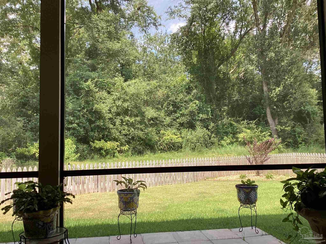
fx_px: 292
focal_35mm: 31
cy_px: 122
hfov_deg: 58.4
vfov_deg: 45.4
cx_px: 163
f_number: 2.4
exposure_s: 1/181
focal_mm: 3.3
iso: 25
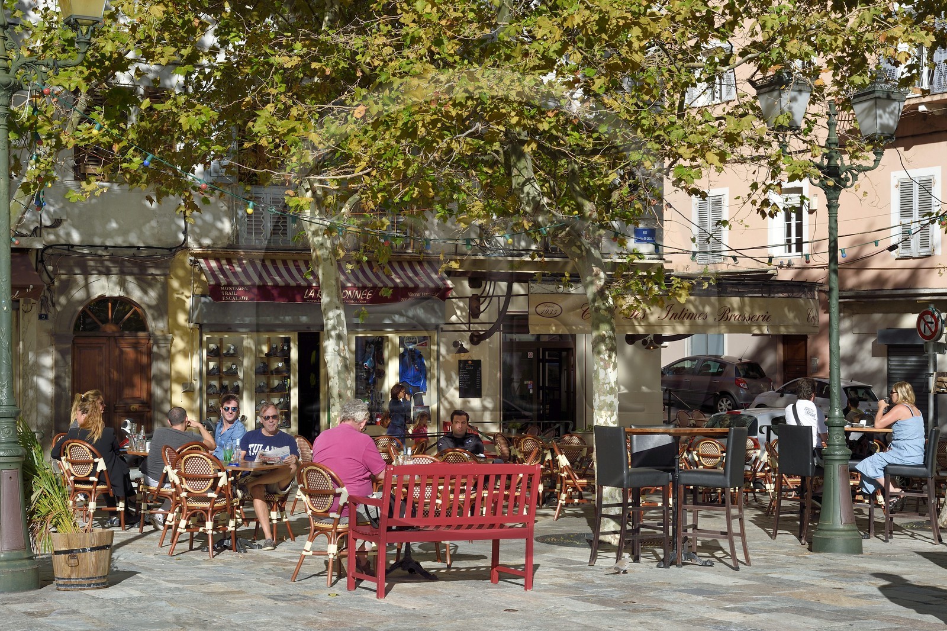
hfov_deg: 34.5
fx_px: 1525
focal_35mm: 58
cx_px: 474
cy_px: 316
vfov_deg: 23.4
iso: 200
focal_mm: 58
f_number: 11
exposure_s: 1/320
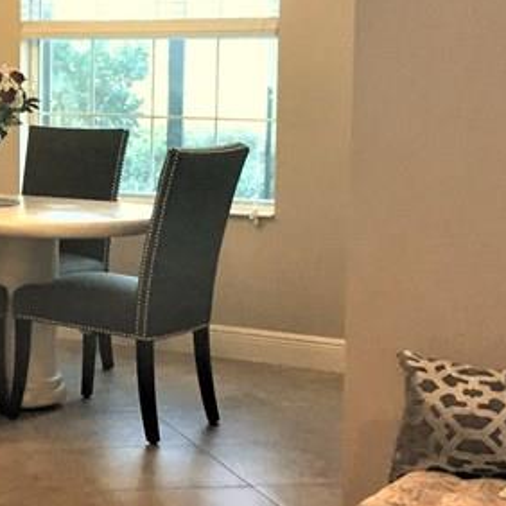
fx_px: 1538
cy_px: 190
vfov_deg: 18.7
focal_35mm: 93
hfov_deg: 17.7
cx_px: -120
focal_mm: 4.15
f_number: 2.2
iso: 50
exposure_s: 1/30
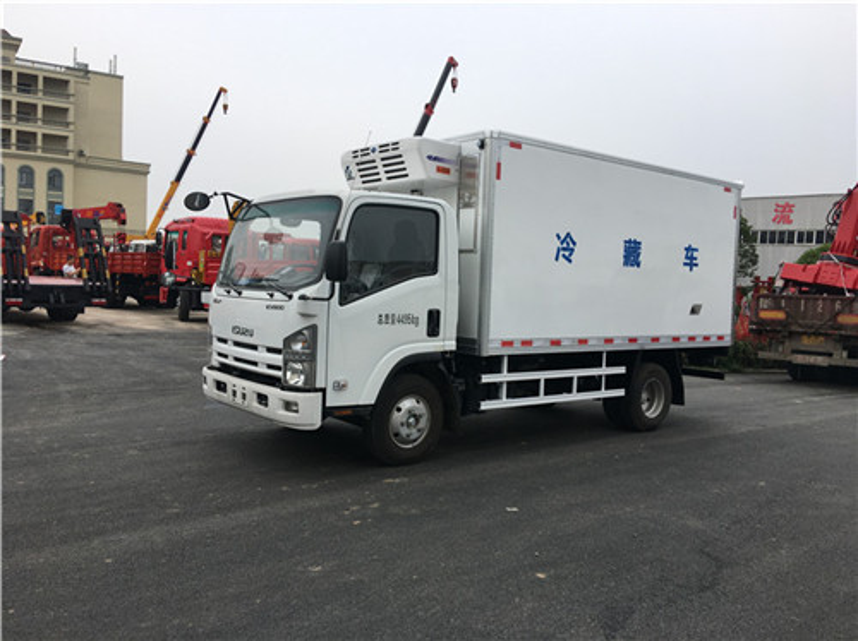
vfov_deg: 48.2
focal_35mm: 29
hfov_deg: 61.7
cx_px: 429
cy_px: 320
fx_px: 718
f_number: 2.2
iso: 25
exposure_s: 1/493
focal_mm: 4.15
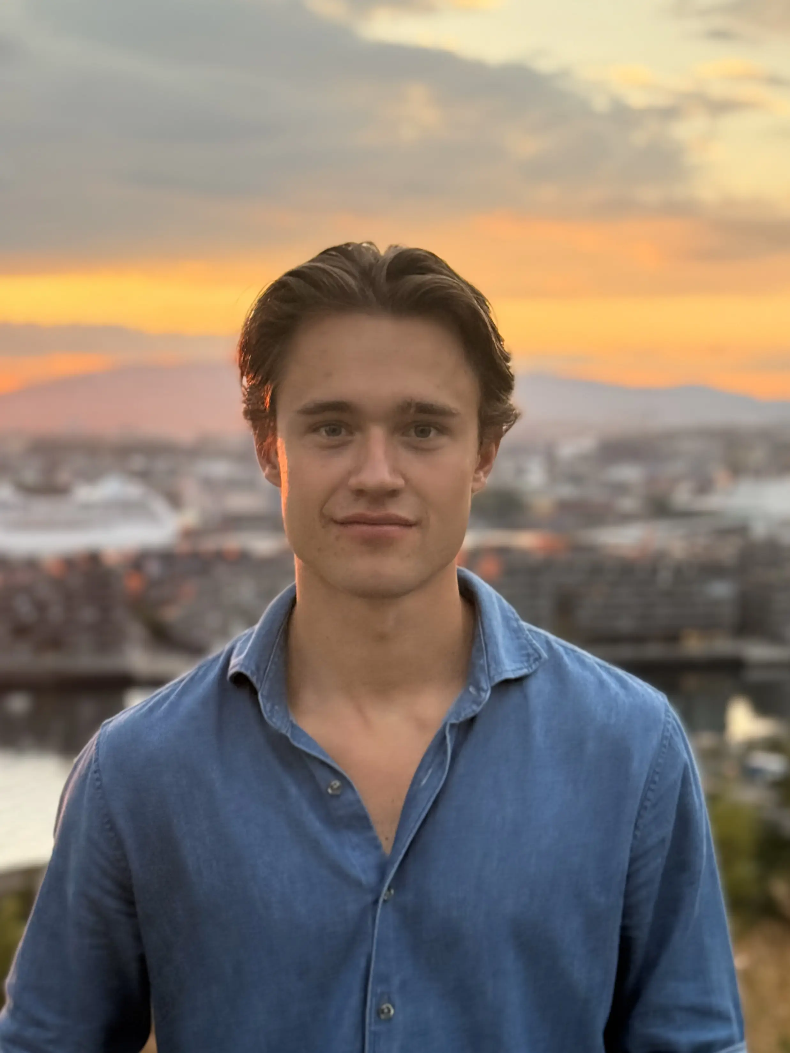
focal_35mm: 48
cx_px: 395
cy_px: 526
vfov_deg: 39.7
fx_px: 1461
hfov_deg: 30.3
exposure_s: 1/227
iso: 125
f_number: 1.78
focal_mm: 6.76
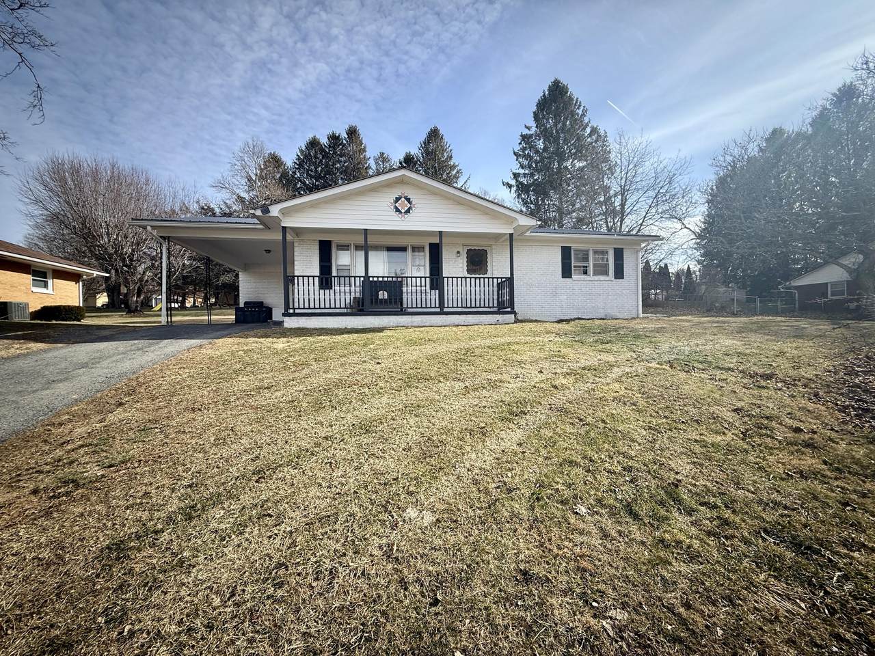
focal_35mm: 14
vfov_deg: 85.7
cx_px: 438
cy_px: 328
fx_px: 354
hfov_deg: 102.1
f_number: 2.2
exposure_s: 1/1189
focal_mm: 2.22
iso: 50
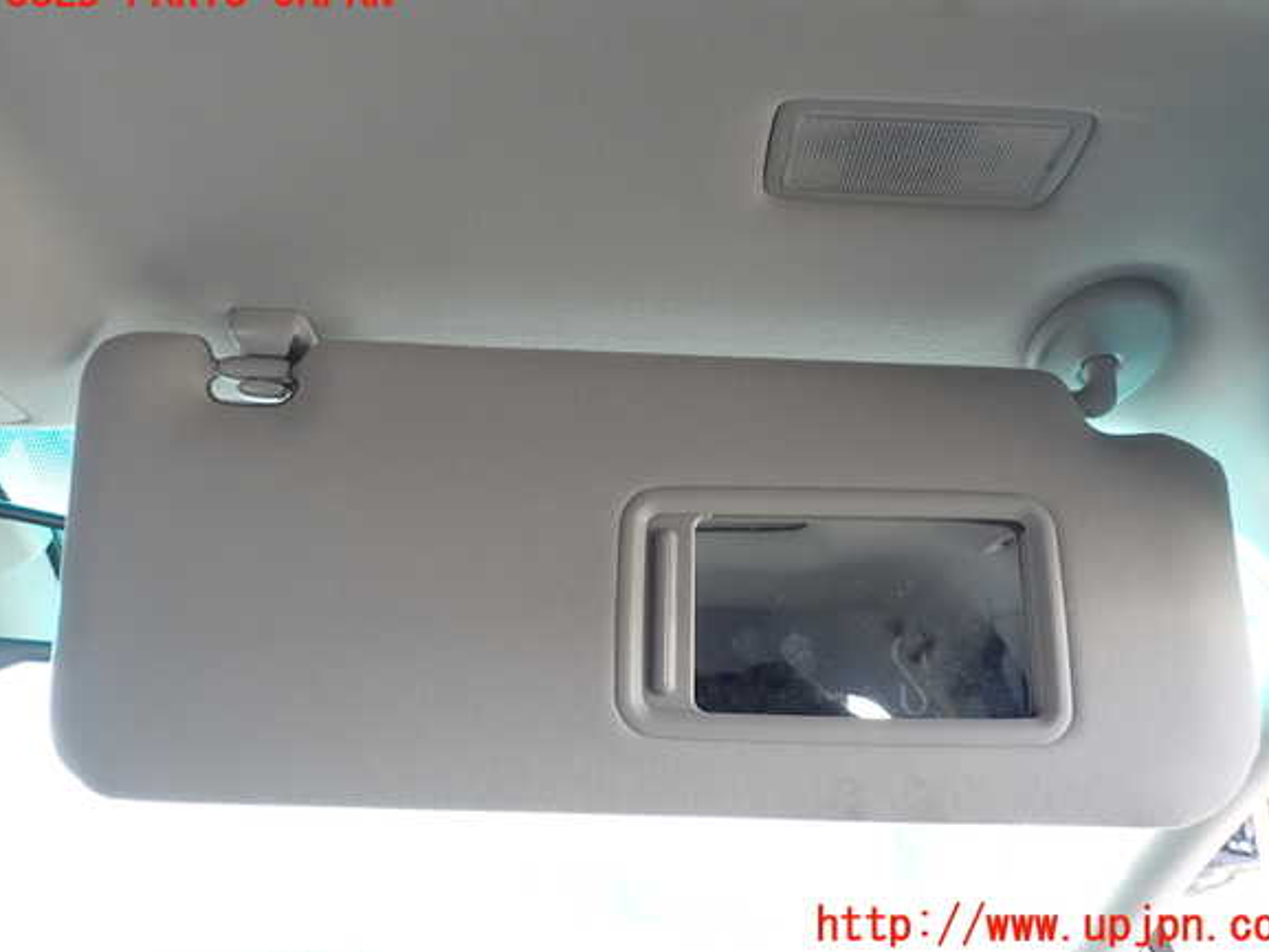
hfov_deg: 67.3
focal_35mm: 26
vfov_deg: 53.1
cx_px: 653
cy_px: 460
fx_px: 953
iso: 100
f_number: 2.8
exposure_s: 1/80
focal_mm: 4.5
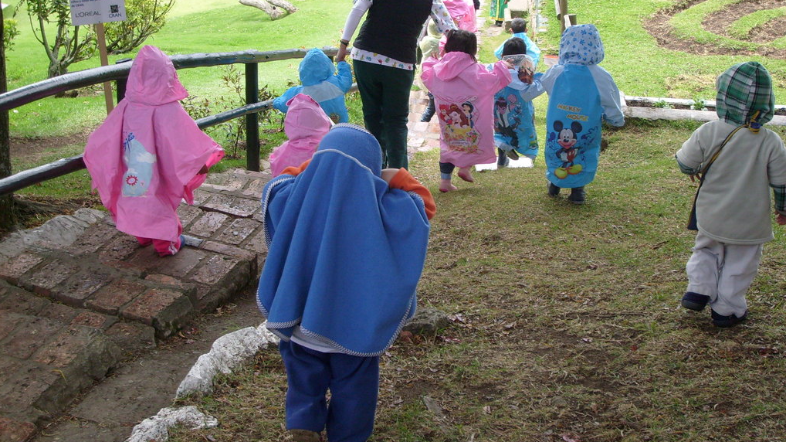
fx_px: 1188
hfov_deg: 36.6
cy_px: 175
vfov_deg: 21.0
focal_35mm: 57
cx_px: 391
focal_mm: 8.7
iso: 80
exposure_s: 1/350
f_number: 3.3
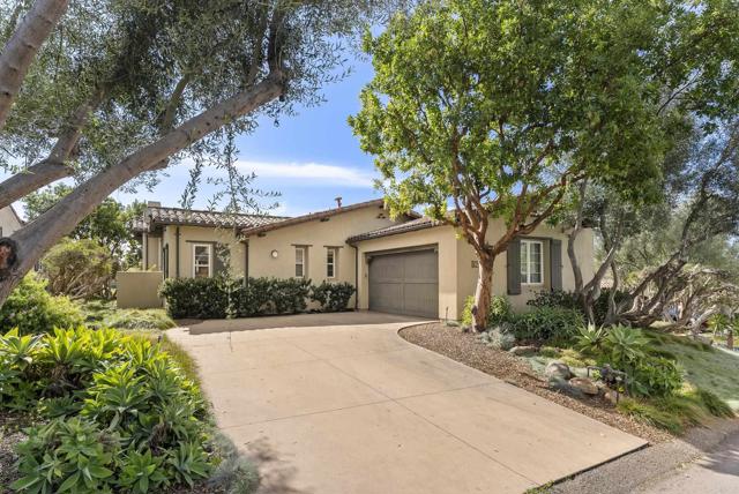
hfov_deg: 86.9
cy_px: 247
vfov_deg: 64.7
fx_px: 390
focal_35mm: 19
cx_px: 370
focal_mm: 19
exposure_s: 1/320
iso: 500
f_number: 8
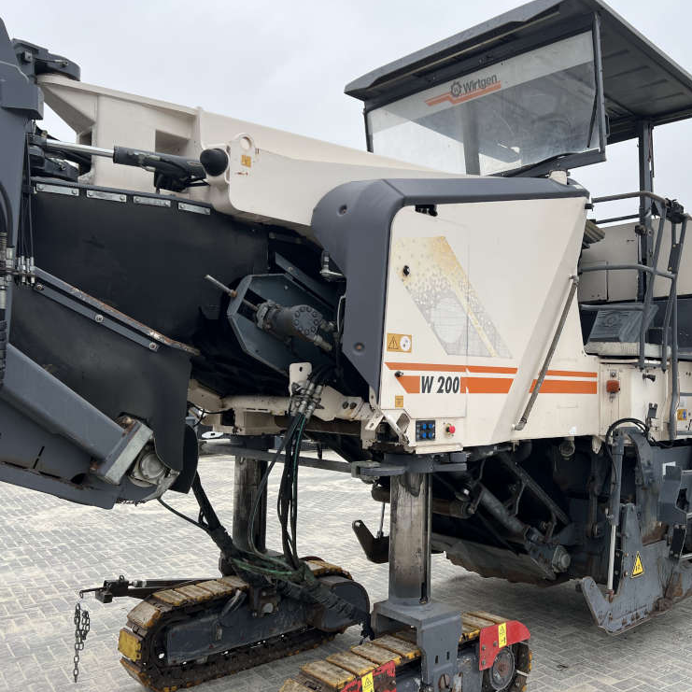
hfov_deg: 52.2
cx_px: 415
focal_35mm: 31
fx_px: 701
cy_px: 348
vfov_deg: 52.5
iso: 50
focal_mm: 5.7
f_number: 1.5
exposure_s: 1/591
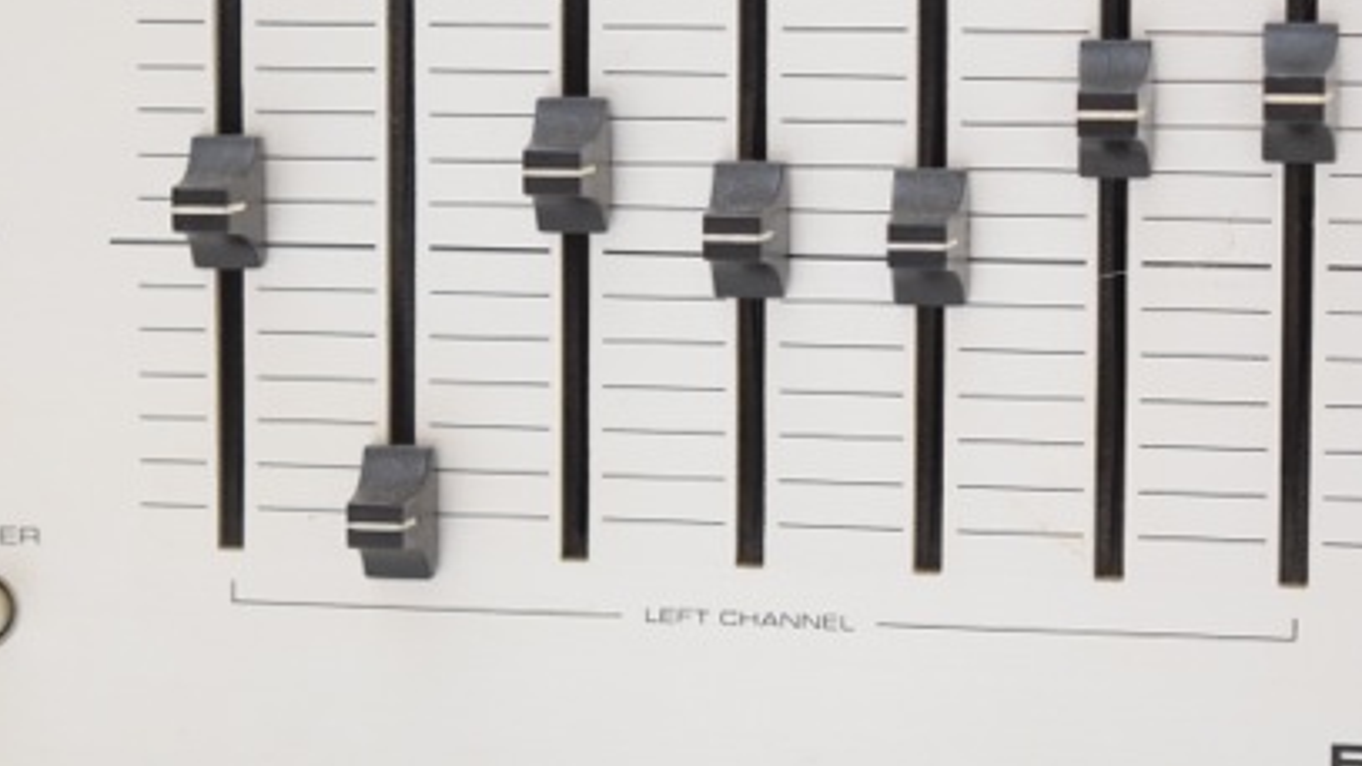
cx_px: 629
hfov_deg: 15.8
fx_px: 4906
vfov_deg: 8.9
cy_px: 263
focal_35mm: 136
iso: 1600
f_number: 5.6
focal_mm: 55
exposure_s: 1/125
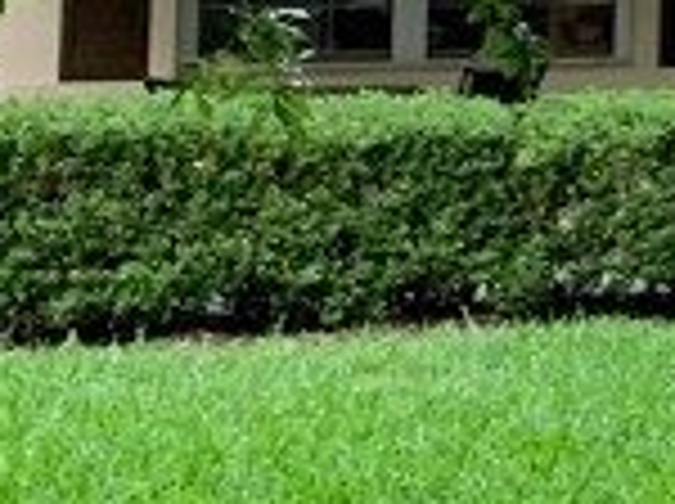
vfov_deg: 8.0
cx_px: 1701
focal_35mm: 178
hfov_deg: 9.7
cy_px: -468
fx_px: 3465
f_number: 1.8
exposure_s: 1/60
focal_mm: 4.25
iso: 125
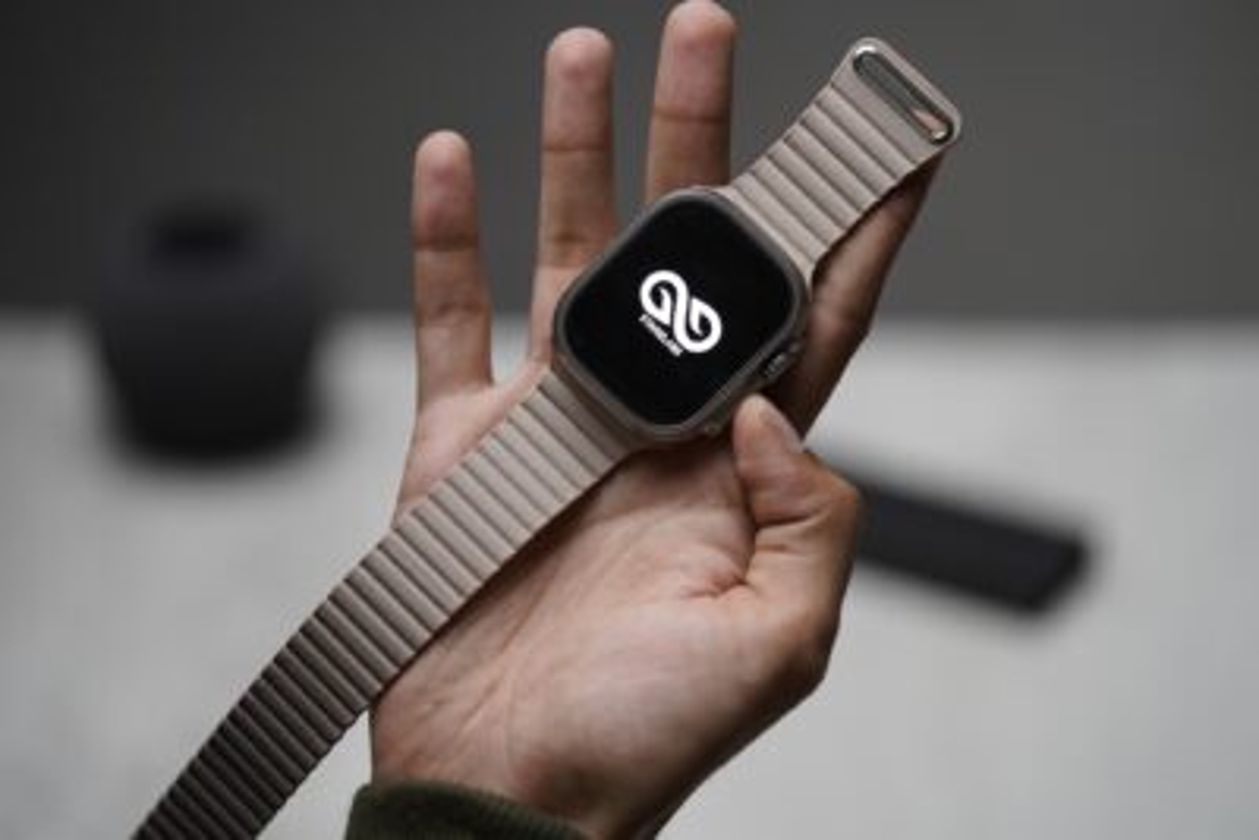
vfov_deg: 15.2
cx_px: 630
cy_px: 420
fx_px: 3148
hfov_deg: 22.6
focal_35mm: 90
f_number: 2.8
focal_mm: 90
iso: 1600
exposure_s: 1/200
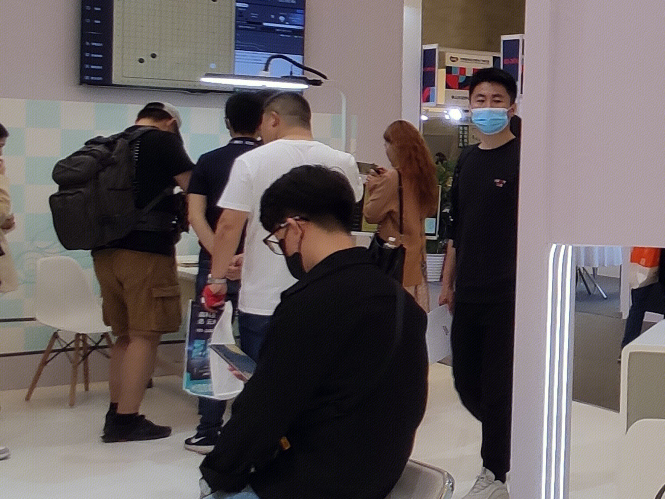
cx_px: 733
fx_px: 1172
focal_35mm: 61
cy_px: 201
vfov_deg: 24.0
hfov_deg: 28.7
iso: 112
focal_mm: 2.25
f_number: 2.2
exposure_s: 1/100
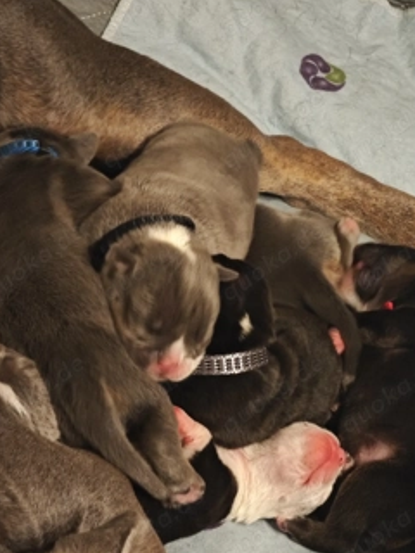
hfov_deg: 10.2
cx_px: 216
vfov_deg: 13.6
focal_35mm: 145
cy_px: 289
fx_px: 2318
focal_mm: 10
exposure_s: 1/25
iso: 3200
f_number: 2
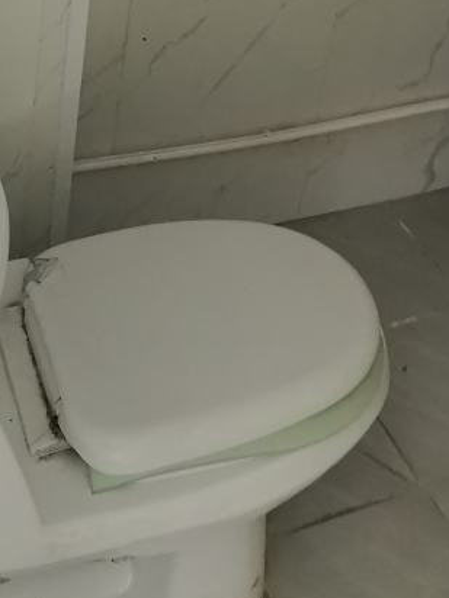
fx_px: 1211
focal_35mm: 70
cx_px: 302
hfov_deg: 20.9
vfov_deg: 25.1
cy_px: -115
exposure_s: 1/25
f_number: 1.9
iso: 320
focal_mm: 5.52
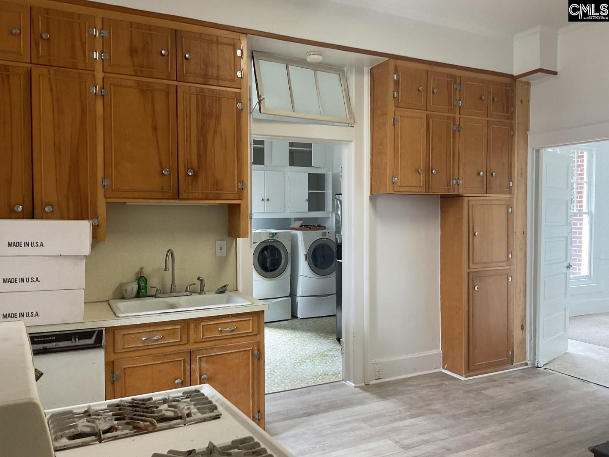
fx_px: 510
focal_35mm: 29
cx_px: 304
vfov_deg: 48.2
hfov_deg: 61.7
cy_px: 228
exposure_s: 1/60
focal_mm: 3
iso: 100
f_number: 1.8
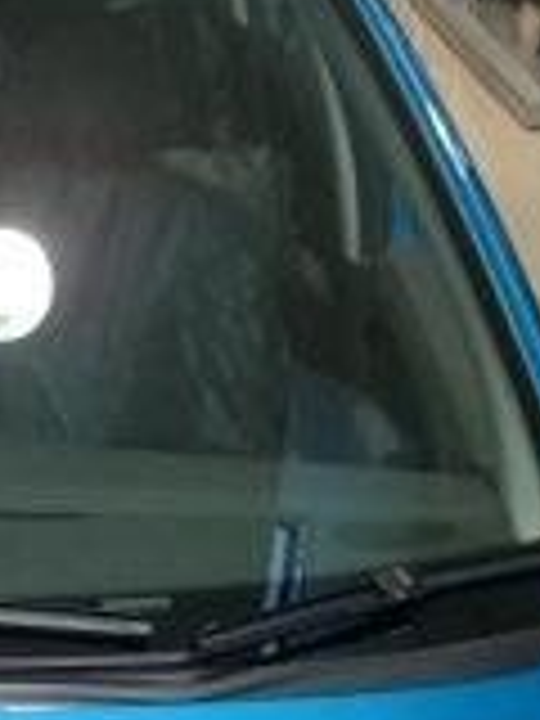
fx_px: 2912
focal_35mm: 140
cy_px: 738
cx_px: -184
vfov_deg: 13.9
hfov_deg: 10.3
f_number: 3.1
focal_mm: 6.3
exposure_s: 1/60
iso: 160
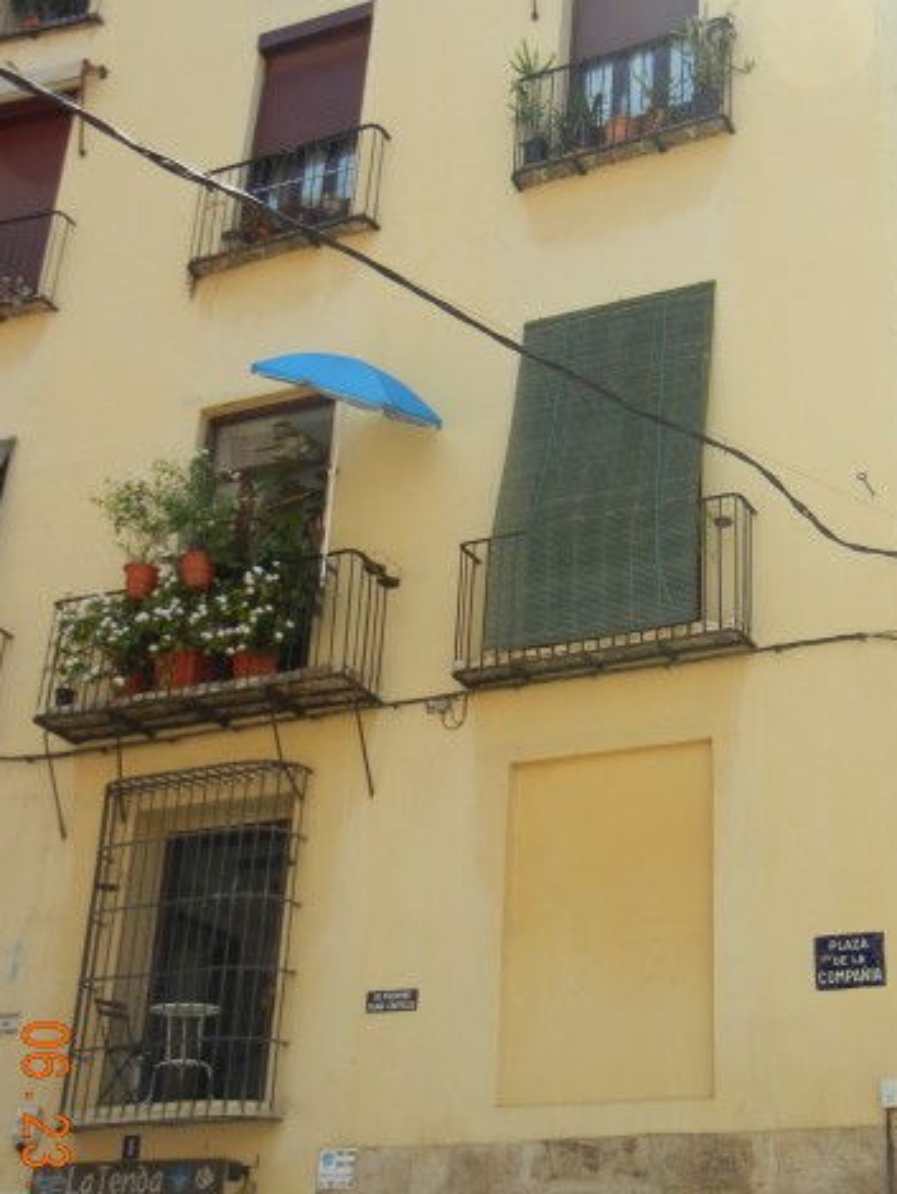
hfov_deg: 29.4
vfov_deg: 38.9
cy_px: 645
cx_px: 625
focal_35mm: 49
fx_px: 1691
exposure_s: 1/662
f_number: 3.5
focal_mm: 5.4
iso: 160
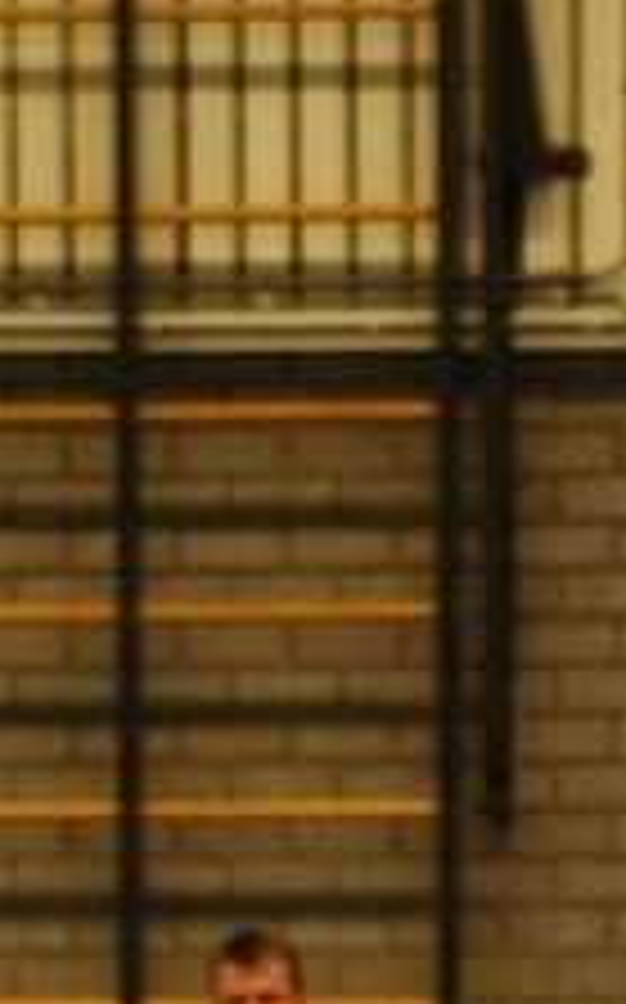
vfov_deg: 4.6
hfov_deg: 2.9
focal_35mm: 453
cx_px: 412
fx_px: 12382
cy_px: 2184
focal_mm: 55
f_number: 2.8
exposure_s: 1/100
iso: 800
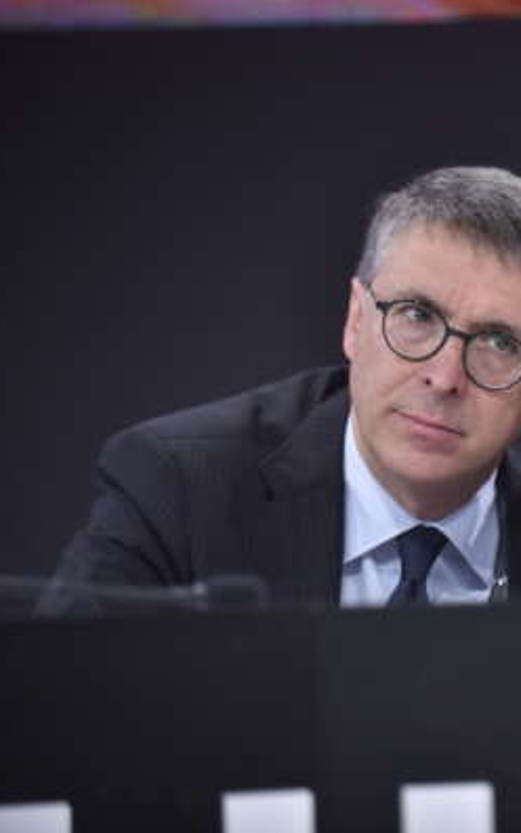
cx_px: 586
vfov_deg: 10.1
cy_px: 418
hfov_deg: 6.3
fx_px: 4727
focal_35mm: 208
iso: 1600
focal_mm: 135
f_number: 11
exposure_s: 1/500
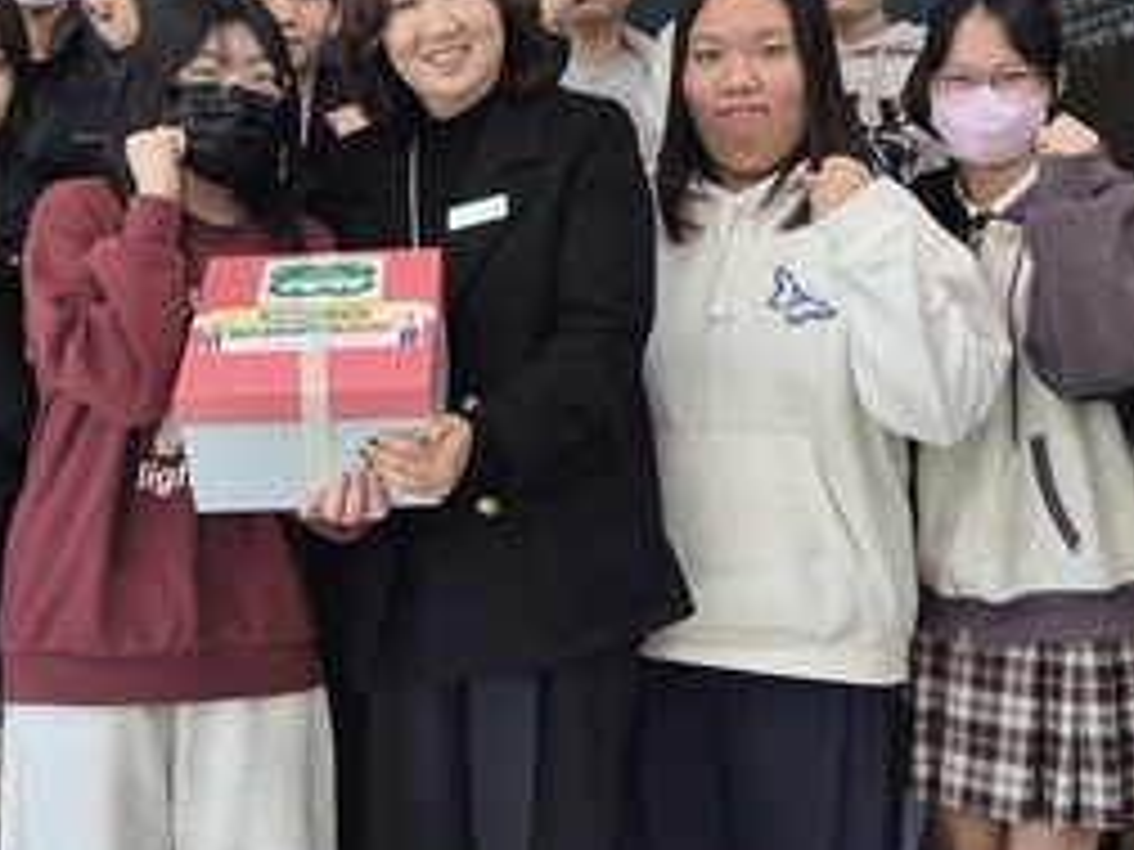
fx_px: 2031
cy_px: 292
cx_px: 360
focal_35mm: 62
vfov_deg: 23.6
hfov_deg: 30.9
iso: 64
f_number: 1.8
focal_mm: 5.4
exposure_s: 1/120
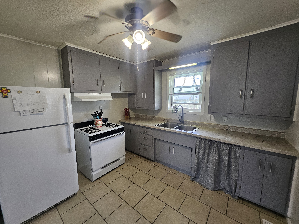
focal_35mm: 13
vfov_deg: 89.9
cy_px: 112
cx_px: 150
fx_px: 112
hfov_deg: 106.2
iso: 200
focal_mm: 1.74
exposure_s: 1/77.4
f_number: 2.2
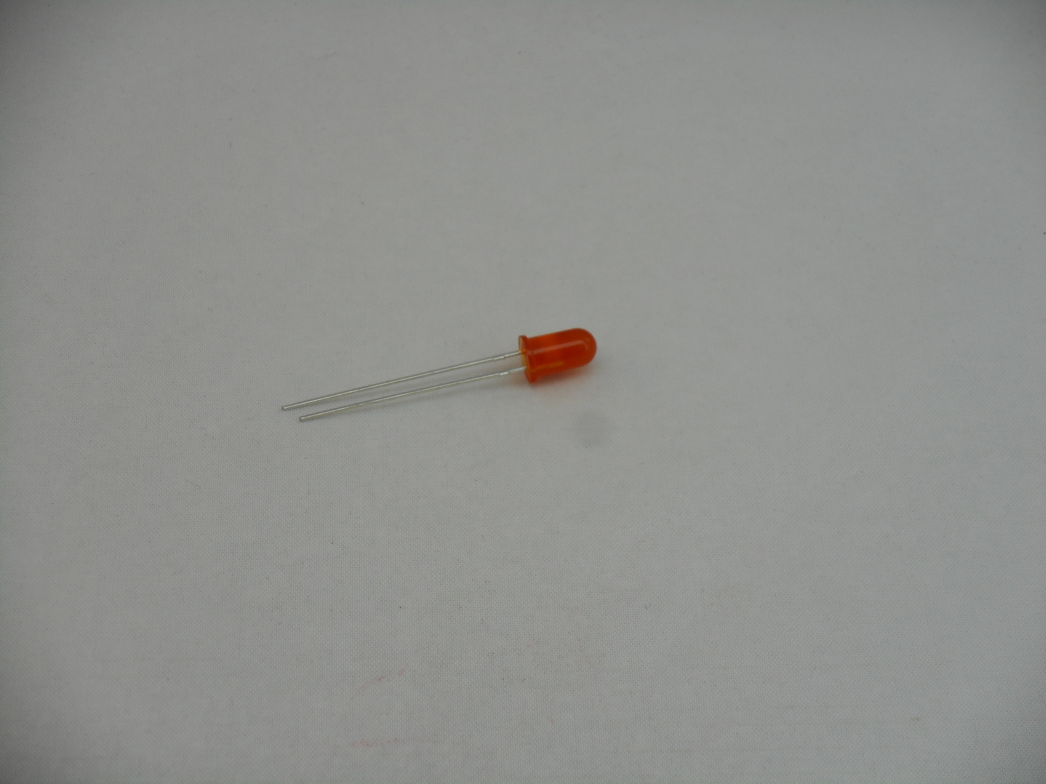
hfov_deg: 16.8
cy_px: 392
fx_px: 3535
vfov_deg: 12.7
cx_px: 523
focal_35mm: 117
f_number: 5.9
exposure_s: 1/60
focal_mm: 20.9
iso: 110
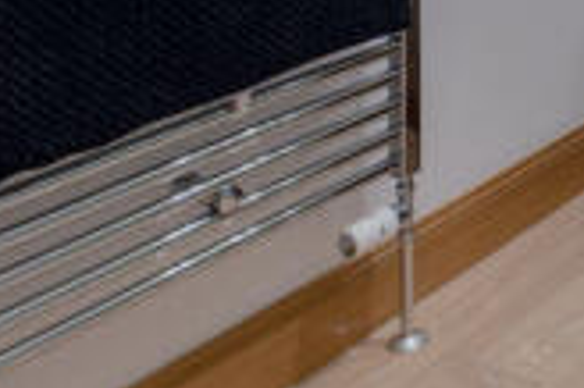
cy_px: -338
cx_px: 954
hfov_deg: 22.3
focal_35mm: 68
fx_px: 1102
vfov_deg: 16.3
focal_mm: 17
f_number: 8
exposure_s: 1.3
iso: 100
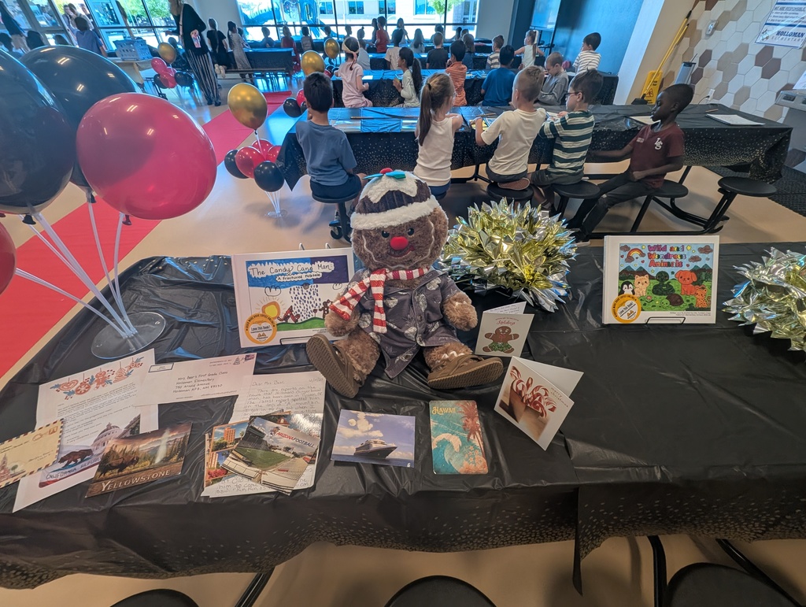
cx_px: 403
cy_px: 304
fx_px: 303
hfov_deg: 106.1
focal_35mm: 13
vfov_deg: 90.1
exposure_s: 1/82.2
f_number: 2.2
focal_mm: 1.95
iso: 72
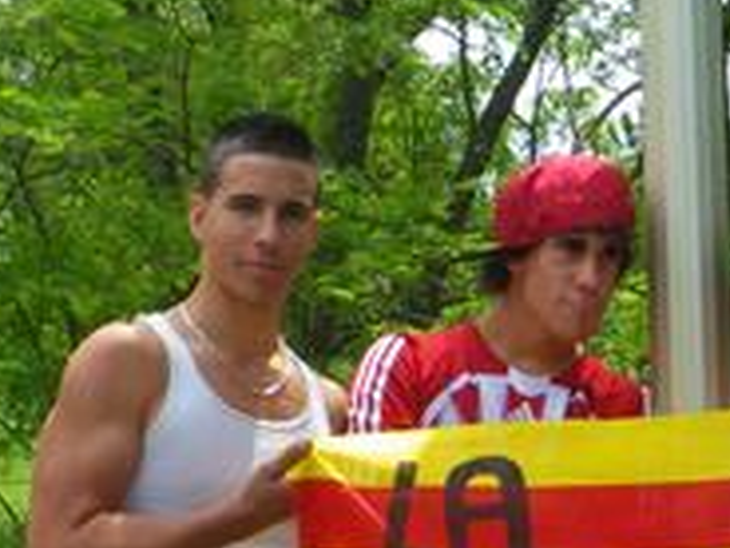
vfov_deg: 11.5
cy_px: -175
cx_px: 571
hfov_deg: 15.7
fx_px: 2636
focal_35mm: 125
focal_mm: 6.3
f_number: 5.4
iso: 64
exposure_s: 1/160
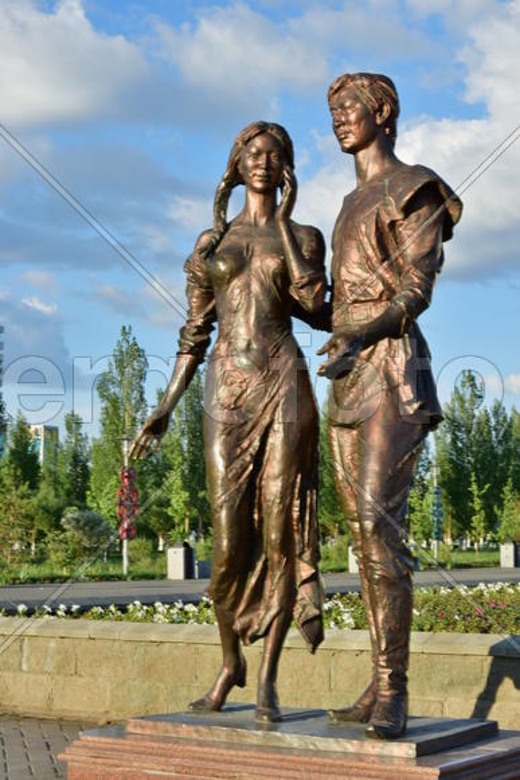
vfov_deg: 29.9
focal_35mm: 68
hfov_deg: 20.2
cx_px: 260
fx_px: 1462
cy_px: 390
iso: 100
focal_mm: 45
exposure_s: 1/25
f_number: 16
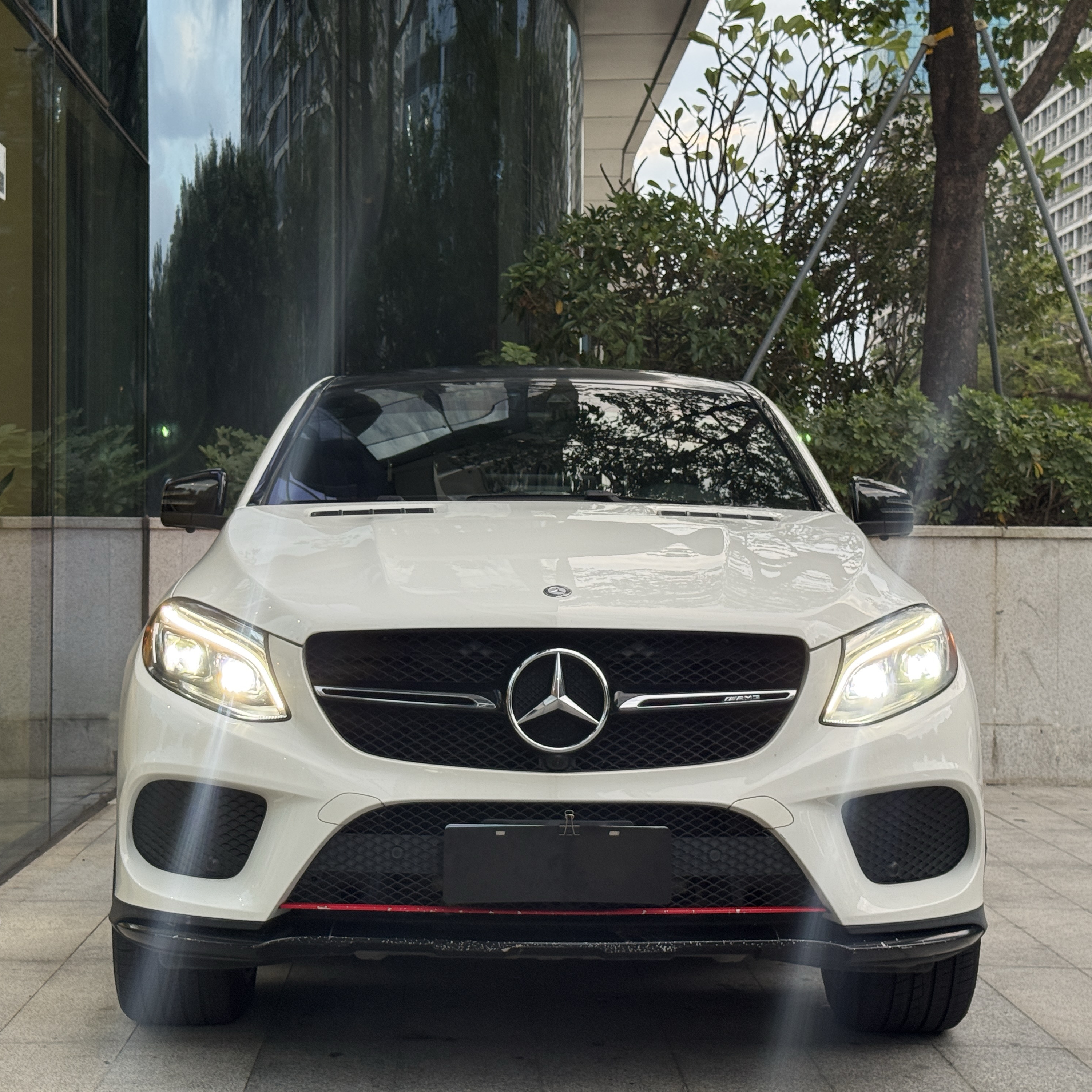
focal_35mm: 57
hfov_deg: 30.0
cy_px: 550
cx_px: 525
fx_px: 2034
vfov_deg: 30.0
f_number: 1.78
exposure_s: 1/81
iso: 64
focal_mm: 6.76
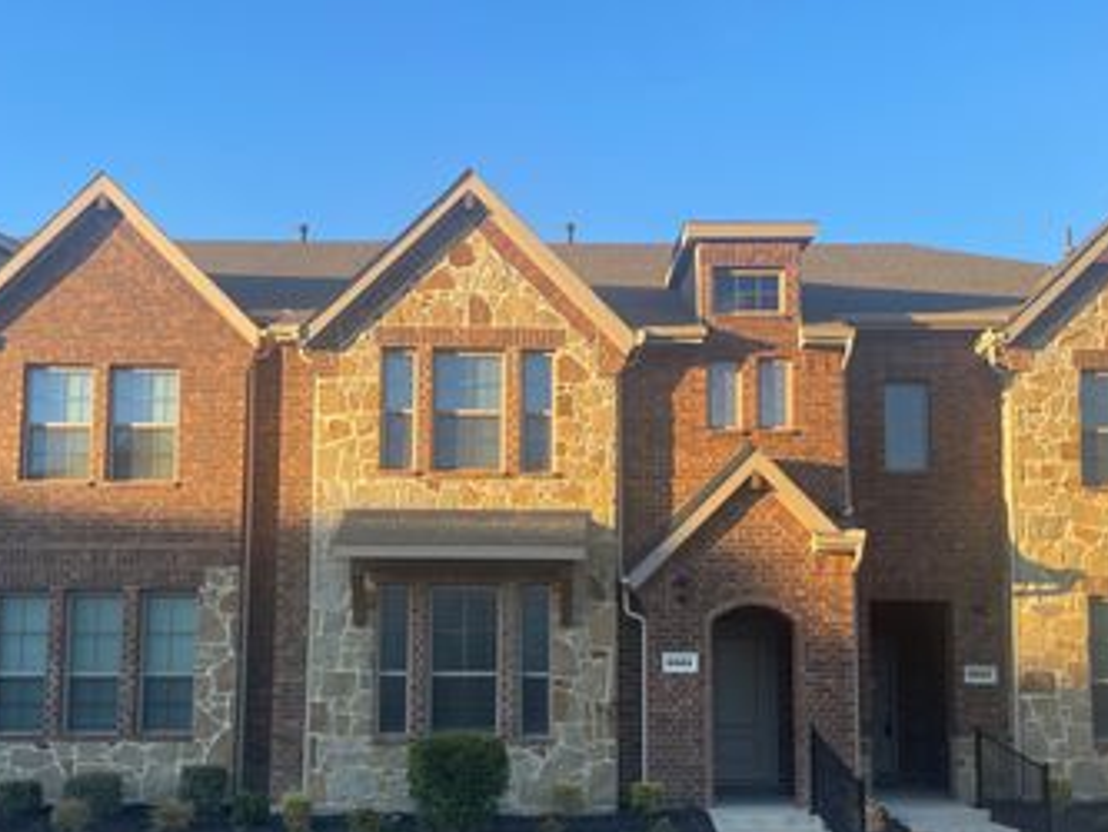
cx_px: 572
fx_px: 1249
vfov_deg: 36.4
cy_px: 567
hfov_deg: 47.8
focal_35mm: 39
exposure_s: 1/609
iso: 32
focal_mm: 4.2
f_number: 1.6
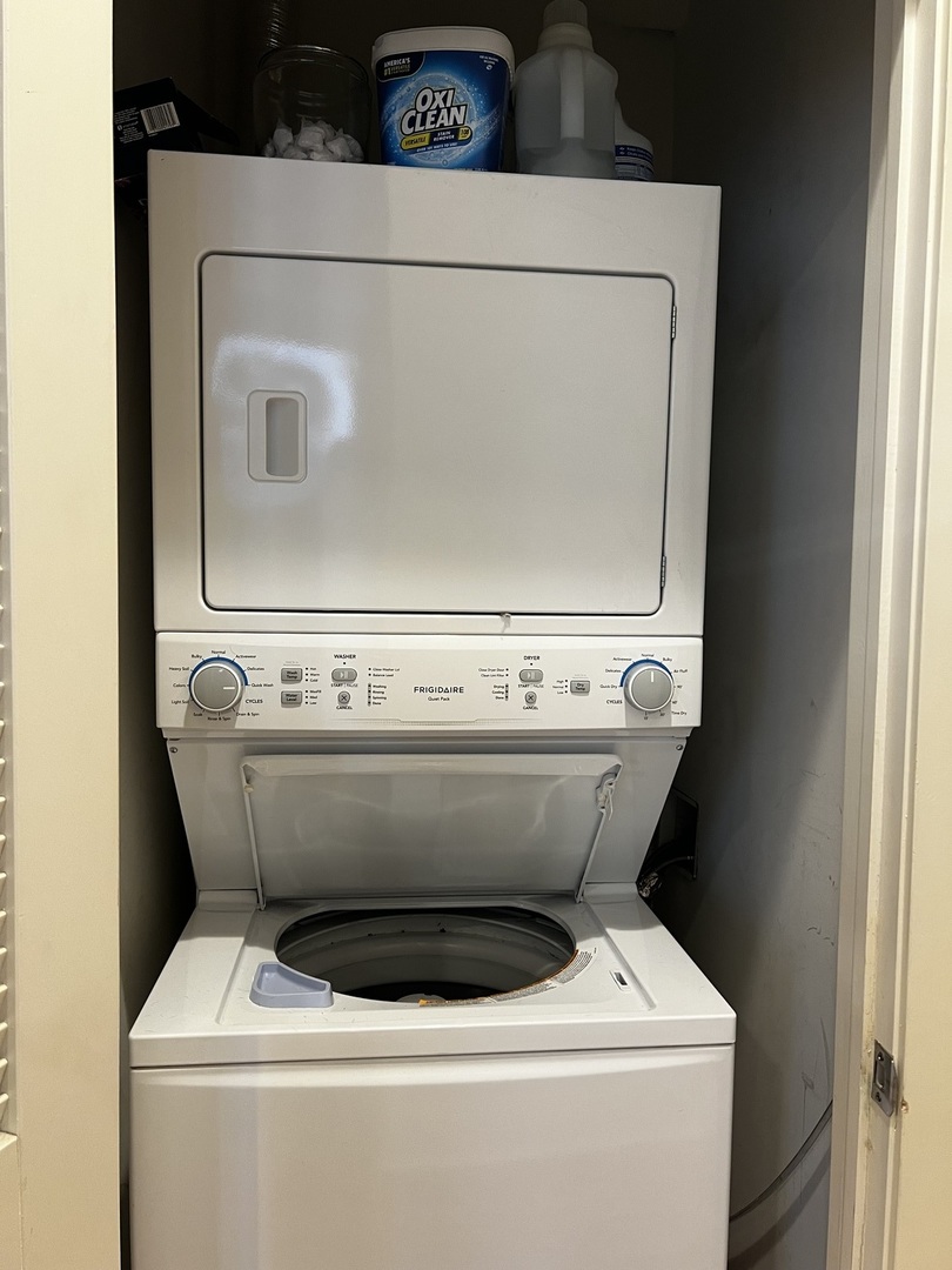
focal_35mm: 26
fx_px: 953
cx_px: 476
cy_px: 635
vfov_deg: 67.3
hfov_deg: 53.1
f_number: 1.5
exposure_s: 1/60
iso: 125
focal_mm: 5.7
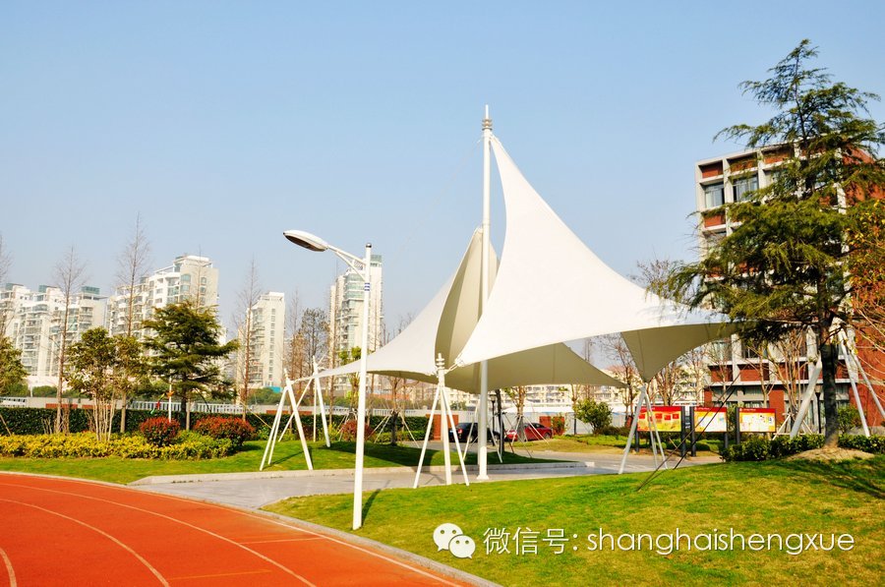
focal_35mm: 32
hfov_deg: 59.6
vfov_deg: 41.6
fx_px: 773
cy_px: 294
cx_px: 442
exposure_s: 1/320
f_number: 10
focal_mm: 21
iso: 200
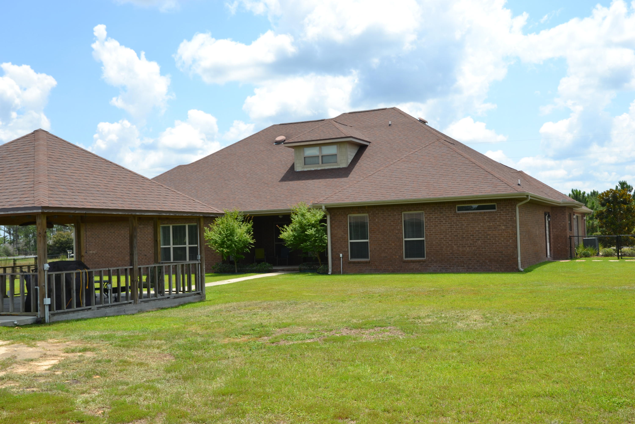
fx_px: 688
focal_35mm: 39
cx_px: 318
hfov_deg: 49.6
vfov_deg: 34.2
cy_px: 212
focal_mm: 26
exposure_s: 1/250
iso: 100
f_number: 8
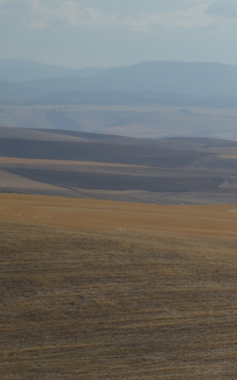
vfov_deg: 7.5
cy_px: -4
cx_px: 754
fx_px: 2883
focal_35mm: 279
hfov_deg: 4.5
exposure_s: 1/2000
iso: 125
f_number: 5.3
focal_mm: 45
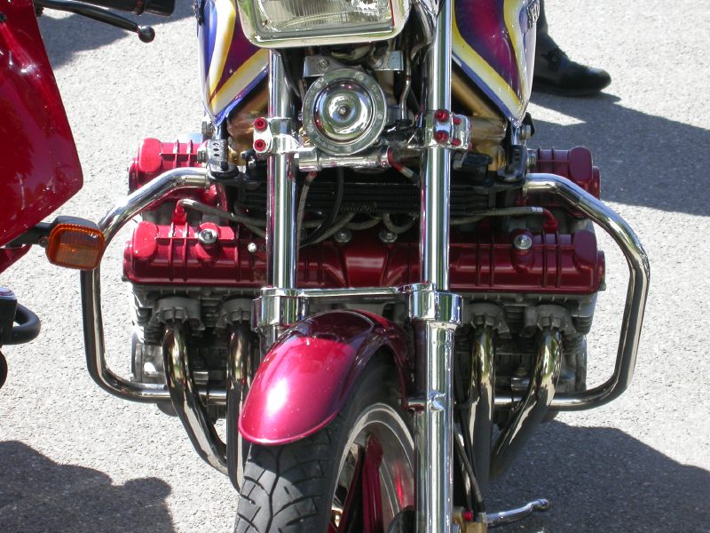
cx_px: 355
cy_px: 266
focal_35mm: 154
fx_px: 3159
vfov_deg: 9.6
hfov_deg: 12.8
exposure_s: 1/174
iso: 100
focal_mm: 32
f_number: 5.1
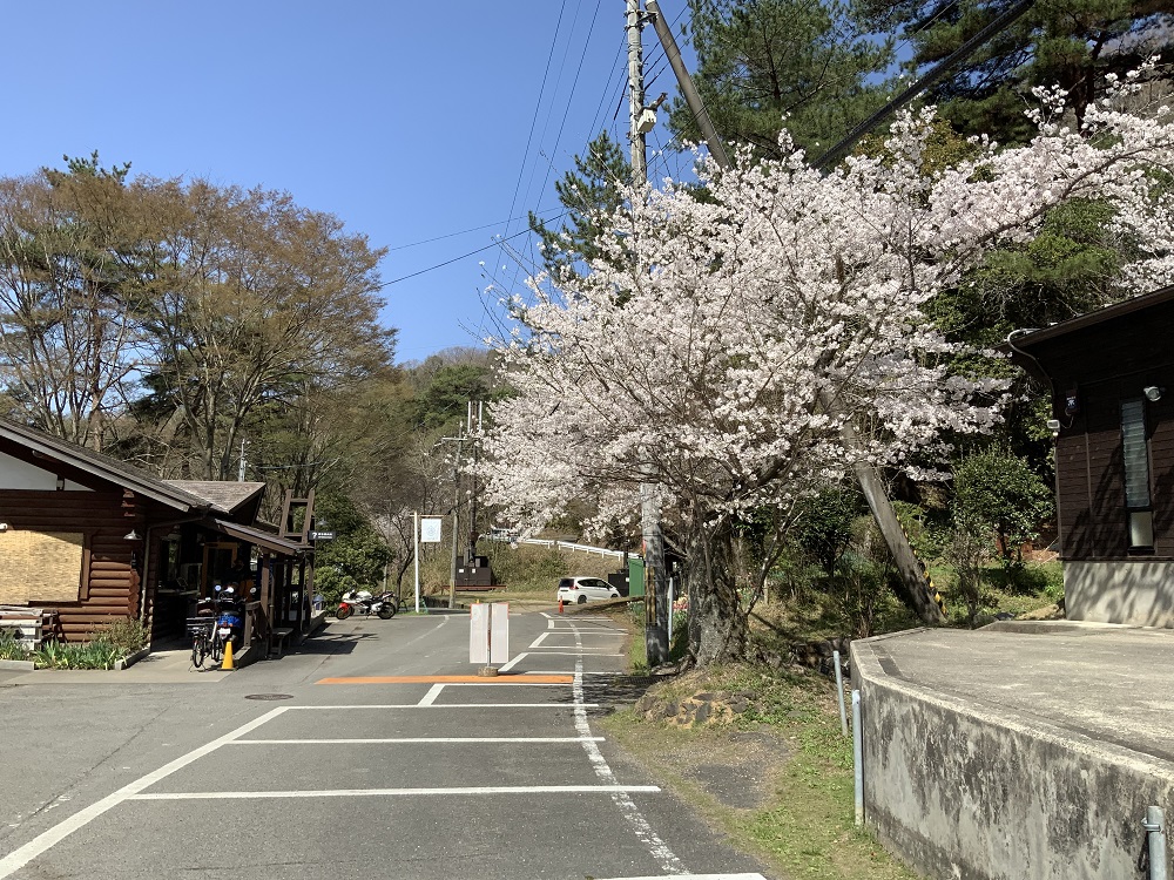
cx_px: 587
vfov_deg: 48.2
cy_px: 440
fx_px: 984
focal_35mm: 29
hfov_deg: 61.7
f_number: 1.8
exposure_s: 1/1786
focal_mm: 3
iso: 16
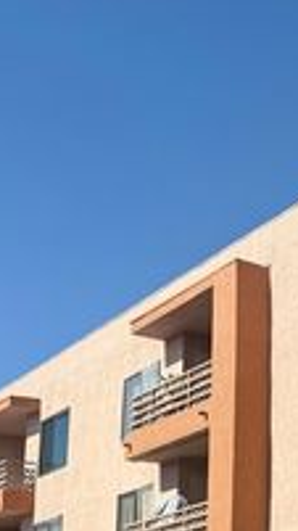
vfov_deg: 31.3
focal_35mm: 65
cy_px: 445
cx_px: 551
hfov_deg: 15.6
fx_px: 913
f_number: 1.78
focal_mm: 6.76
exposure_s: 1/6711
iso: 80
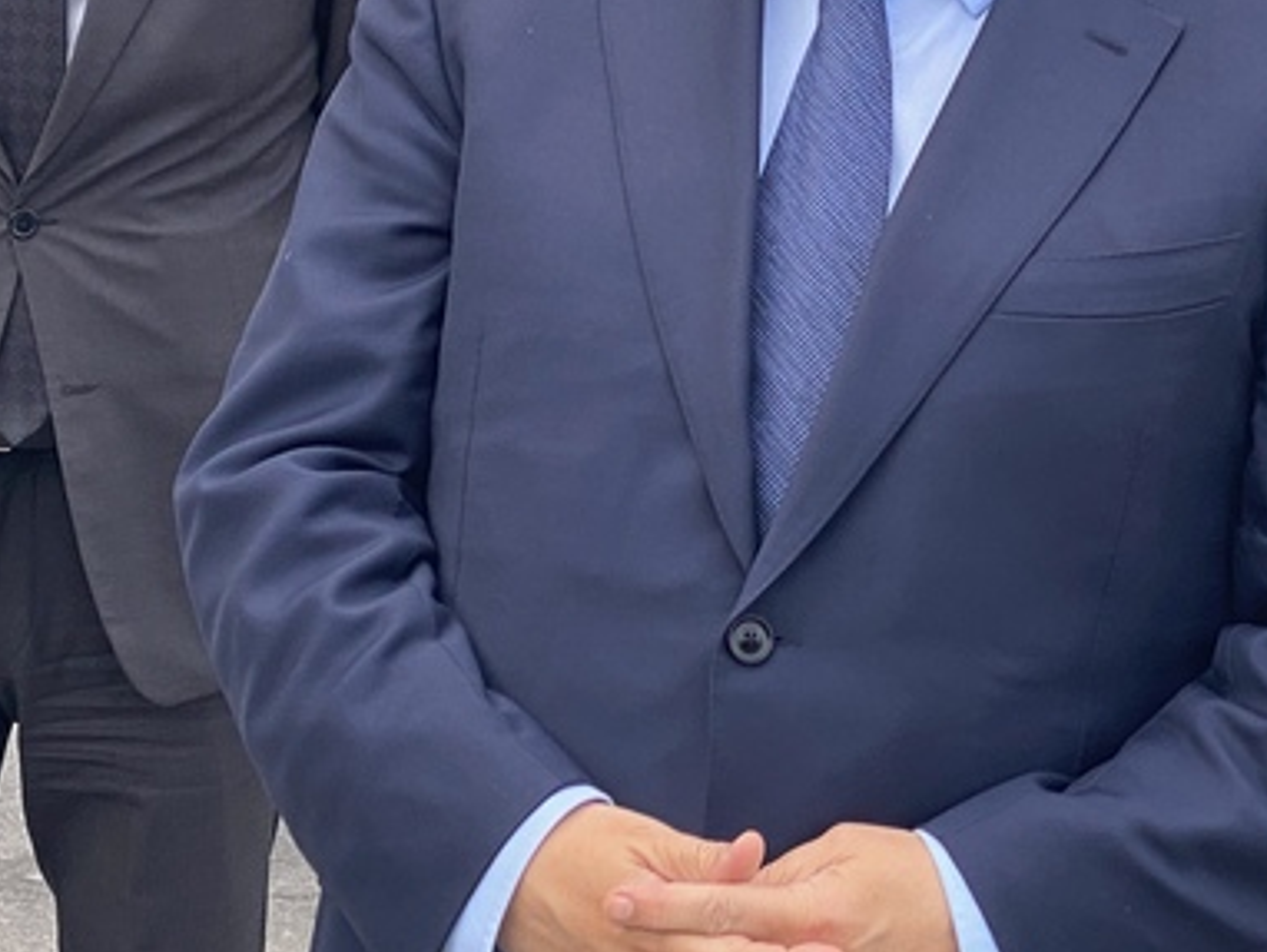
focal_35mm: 136
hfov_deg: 14.5
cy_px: 212
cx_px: 899
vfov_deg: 10.9
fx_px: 4981
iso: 20
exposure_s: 1/254
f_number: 2
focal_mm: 6
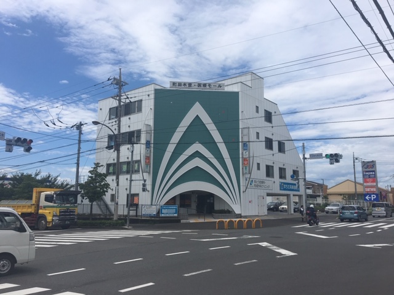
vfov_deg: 48.2
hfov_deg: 61.7
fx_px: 330
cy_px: 148
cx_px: 197
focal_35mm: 29
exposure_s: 1/3205
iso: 25
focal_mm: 4.15
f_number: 2.2
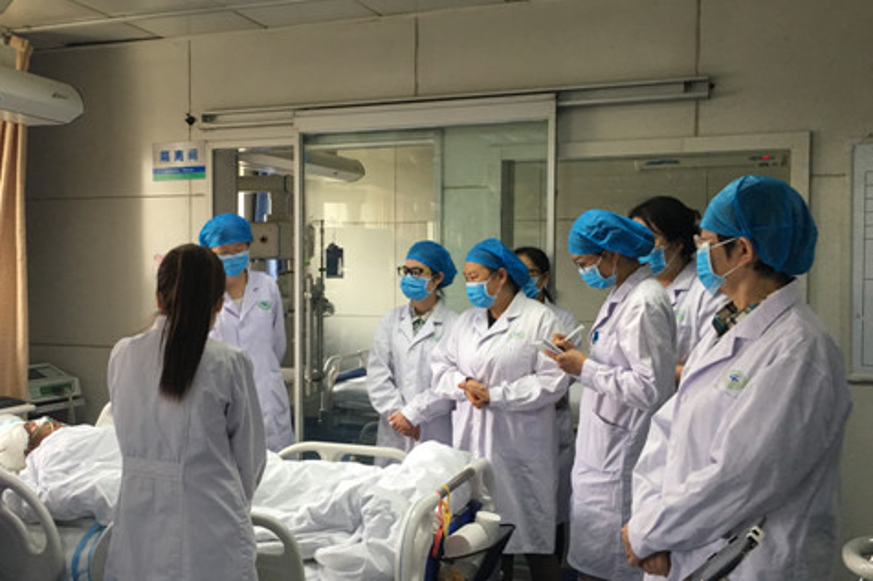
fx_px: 921
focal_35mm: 38
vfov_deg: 35.0
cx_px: 350
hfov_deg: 50.4
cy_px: 306
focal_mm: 4.15
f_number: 2.2
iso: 64
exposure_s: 1/33
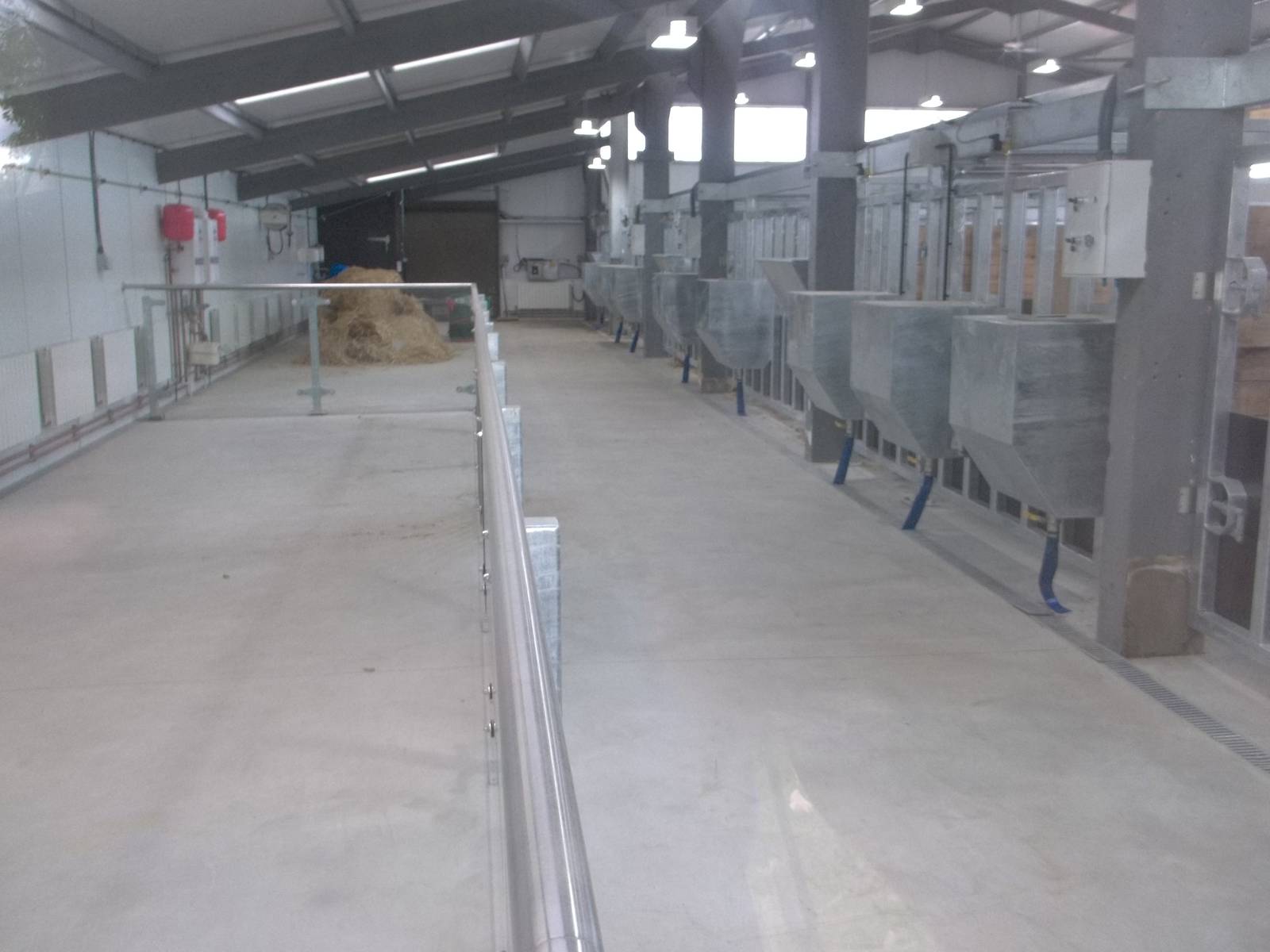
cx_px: 635
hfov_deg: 55.4
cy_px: 476
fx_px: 1211
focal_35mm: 33
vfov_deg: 42.9
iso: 160
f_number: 3.3
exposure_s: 1/20
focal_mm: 5.9
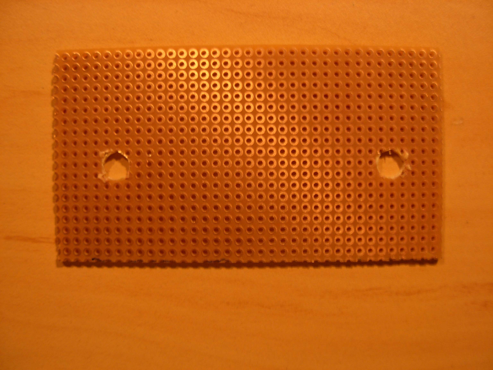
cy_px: 185
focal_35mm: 38
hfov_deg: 49.0
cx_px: 246
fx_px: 541
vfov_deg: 37.7
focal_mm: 6.3
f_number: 2.9
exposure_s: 1/4
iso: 100
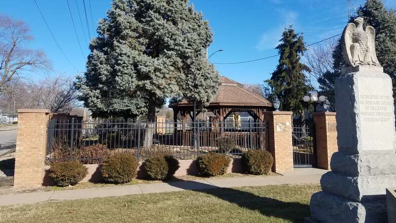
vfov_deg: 39.9
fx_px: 305
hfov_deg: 66.0
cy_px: 80
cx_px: 195
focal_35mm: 29
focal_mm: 4.2
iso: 50
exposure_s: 1/2192
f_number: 1.7
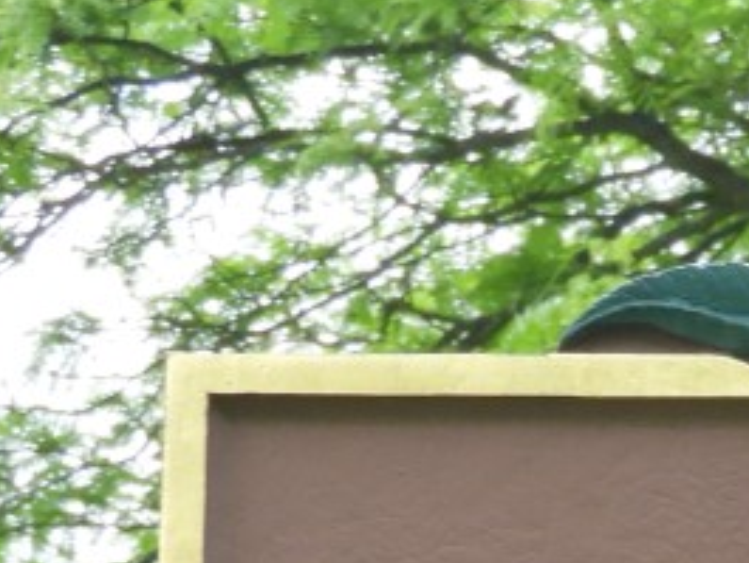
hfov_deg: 4.5
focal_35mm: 435
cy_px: 1375
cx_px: 1642
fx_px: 9417
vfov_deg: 3.4
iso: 100
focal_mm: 14.3
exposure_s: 1/160
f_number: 4.5
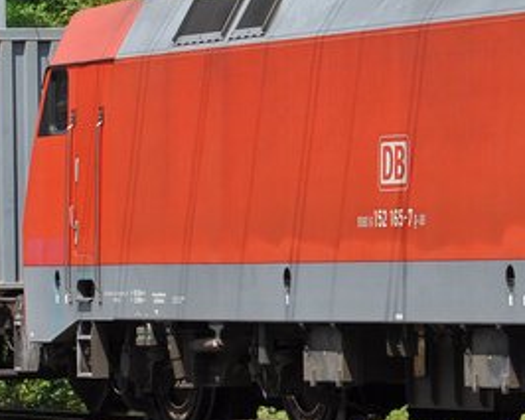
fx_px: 5427
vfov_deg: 4.4
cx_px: 466
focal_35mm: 349
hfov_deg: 5.5
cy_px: -58
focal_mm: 55
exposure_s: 1/1000
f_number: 6.3
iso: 250
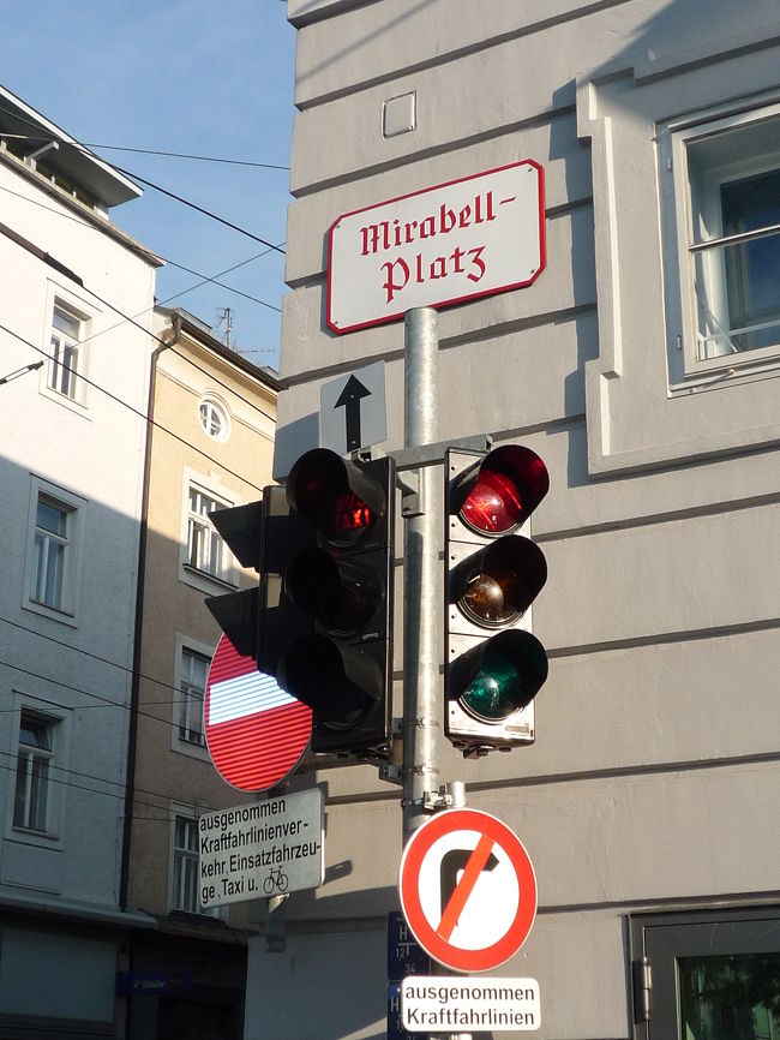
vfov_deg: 32.7
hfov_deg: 24.8
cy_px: 520
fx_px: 1772
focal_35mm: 59
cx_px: 390
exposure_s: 1/640
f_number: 4
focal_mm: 5.8
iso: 100
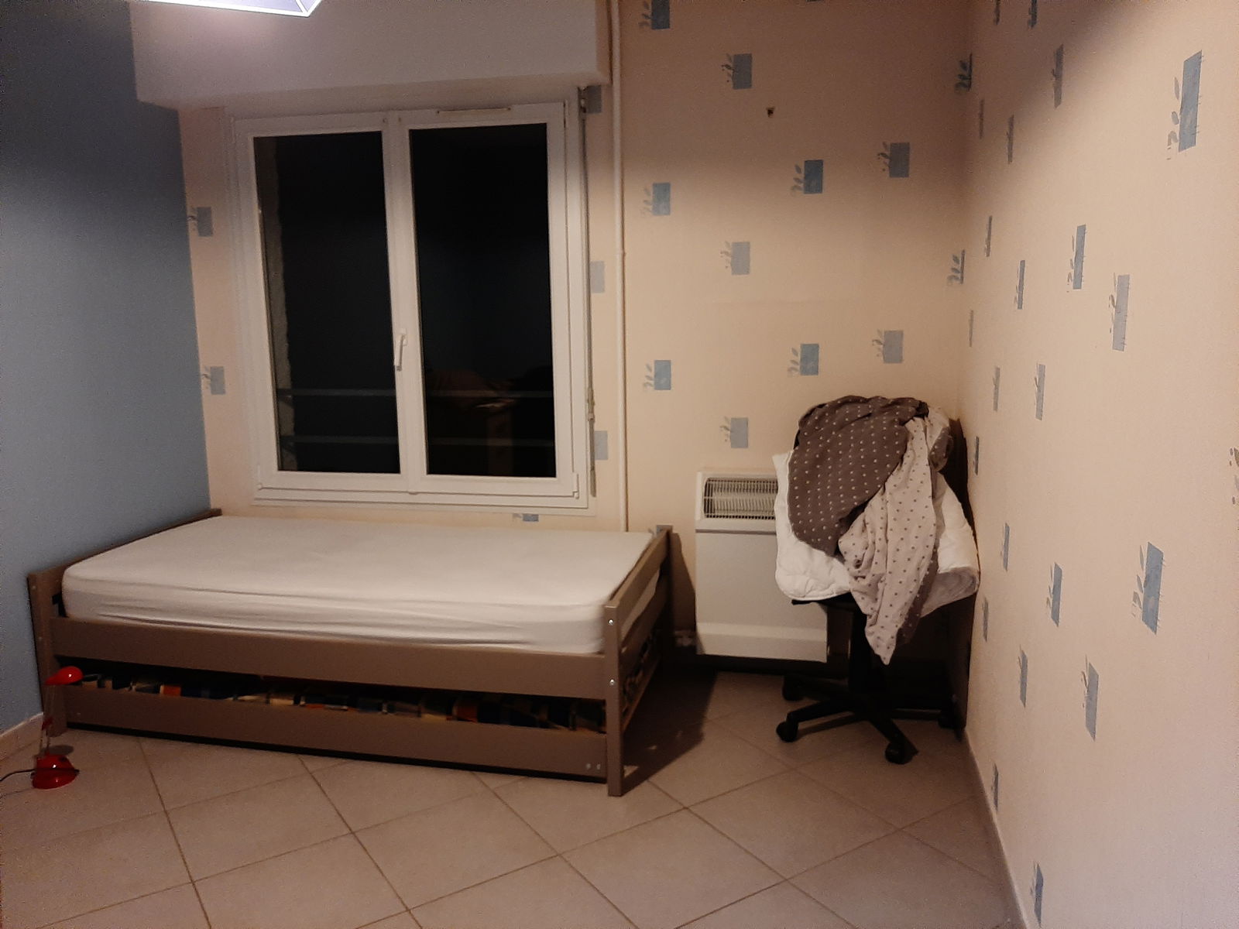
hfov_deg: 67.3
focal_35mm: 26
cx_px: 620
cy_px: 464
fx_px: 931
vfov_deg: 53.1
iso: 200
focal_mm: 3.93
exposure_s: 1/25
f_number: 1.7
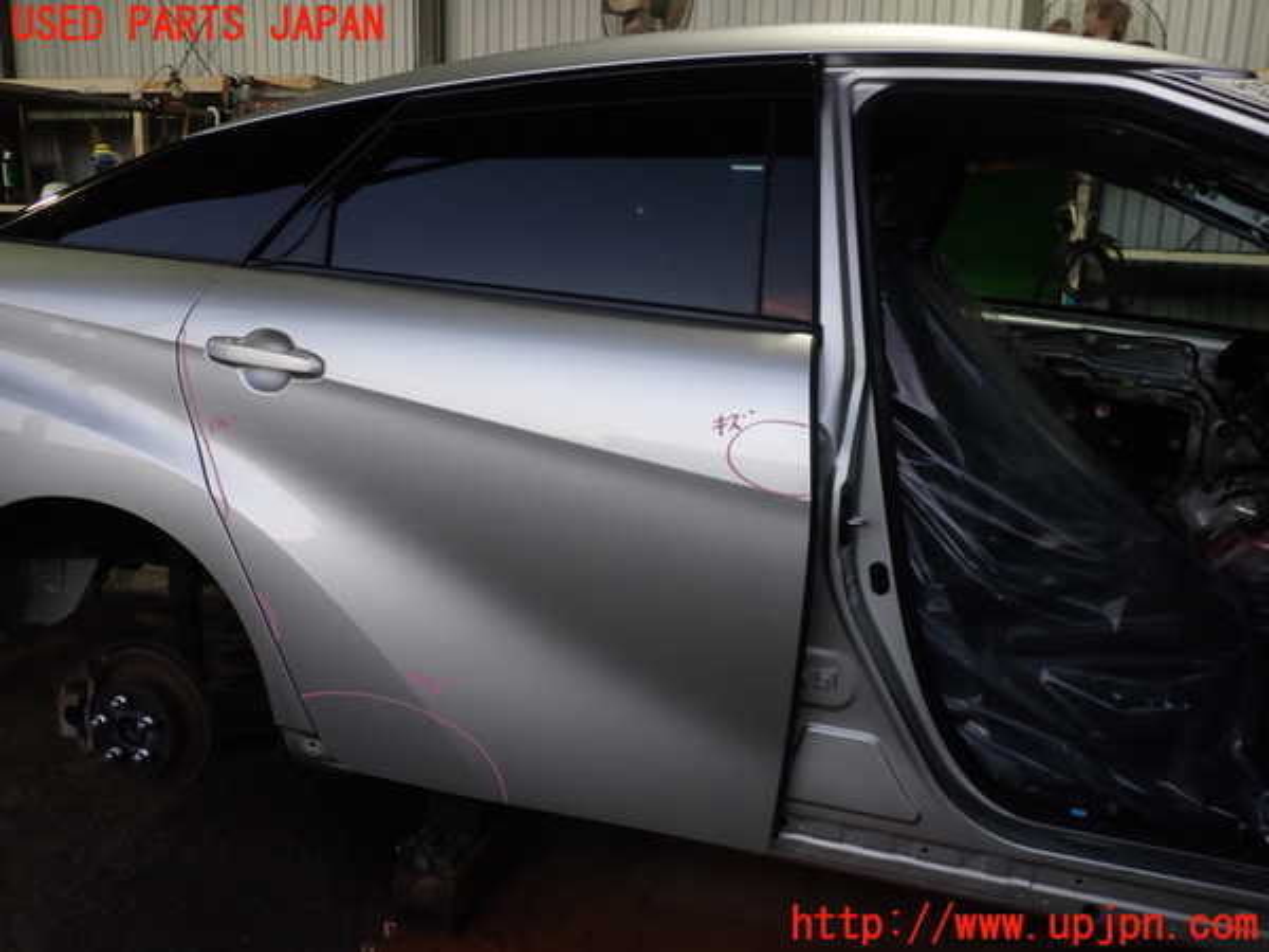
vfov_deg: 46.8
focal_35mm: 30
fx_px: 1100
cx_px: 634
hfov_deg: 60.0
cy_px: 476
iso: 200
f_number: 2.3
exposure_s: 1/60
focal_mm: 5.4
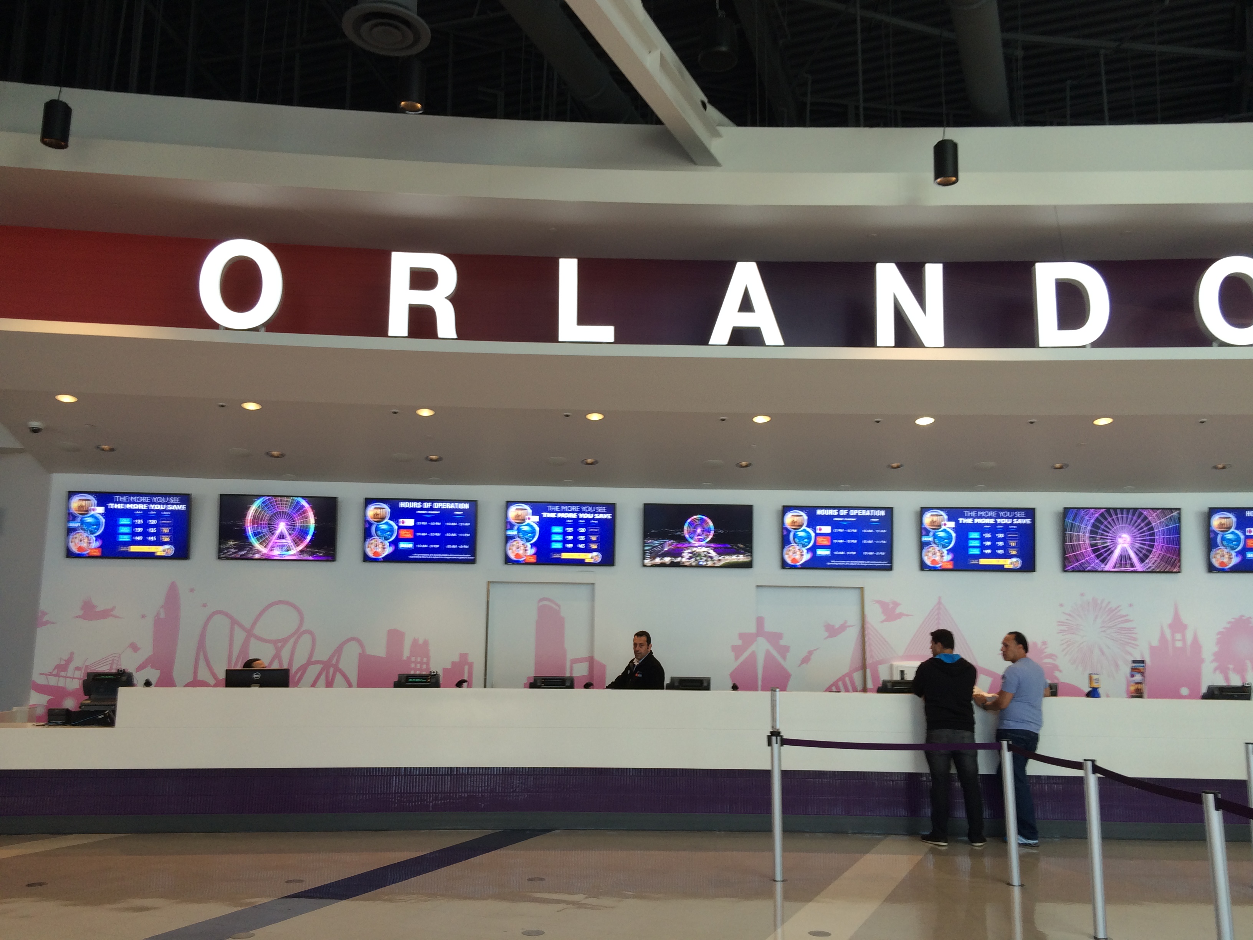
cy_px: 470
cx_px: 626
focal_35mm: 29
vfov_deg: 48.2
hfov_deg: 61.7
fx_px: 1050
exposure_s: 1/40
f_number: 2.2
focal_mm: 4.15
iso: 40
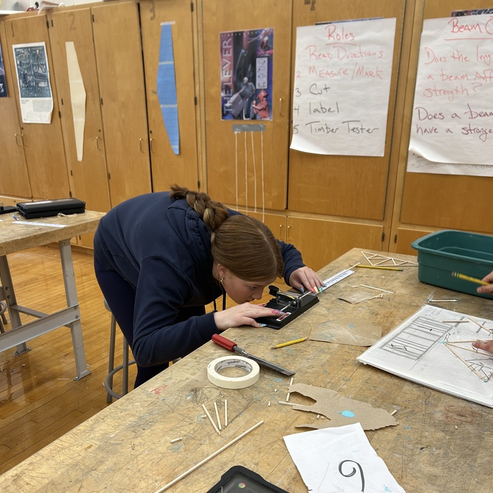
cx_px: 248
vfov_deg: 51.9
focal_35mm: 31
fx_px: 500
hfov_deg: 52.5
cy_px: 310
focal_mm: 5.7
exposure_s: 1/118
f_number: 1.5
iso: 64
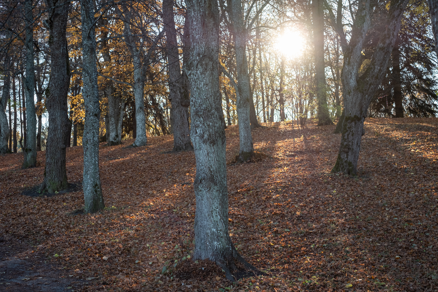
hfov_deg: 37.5
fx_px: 645
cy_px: 146
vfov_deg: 25.5
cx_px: 219
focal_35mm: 53
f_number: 3.6
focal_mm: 35
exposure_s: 1/500
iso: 320
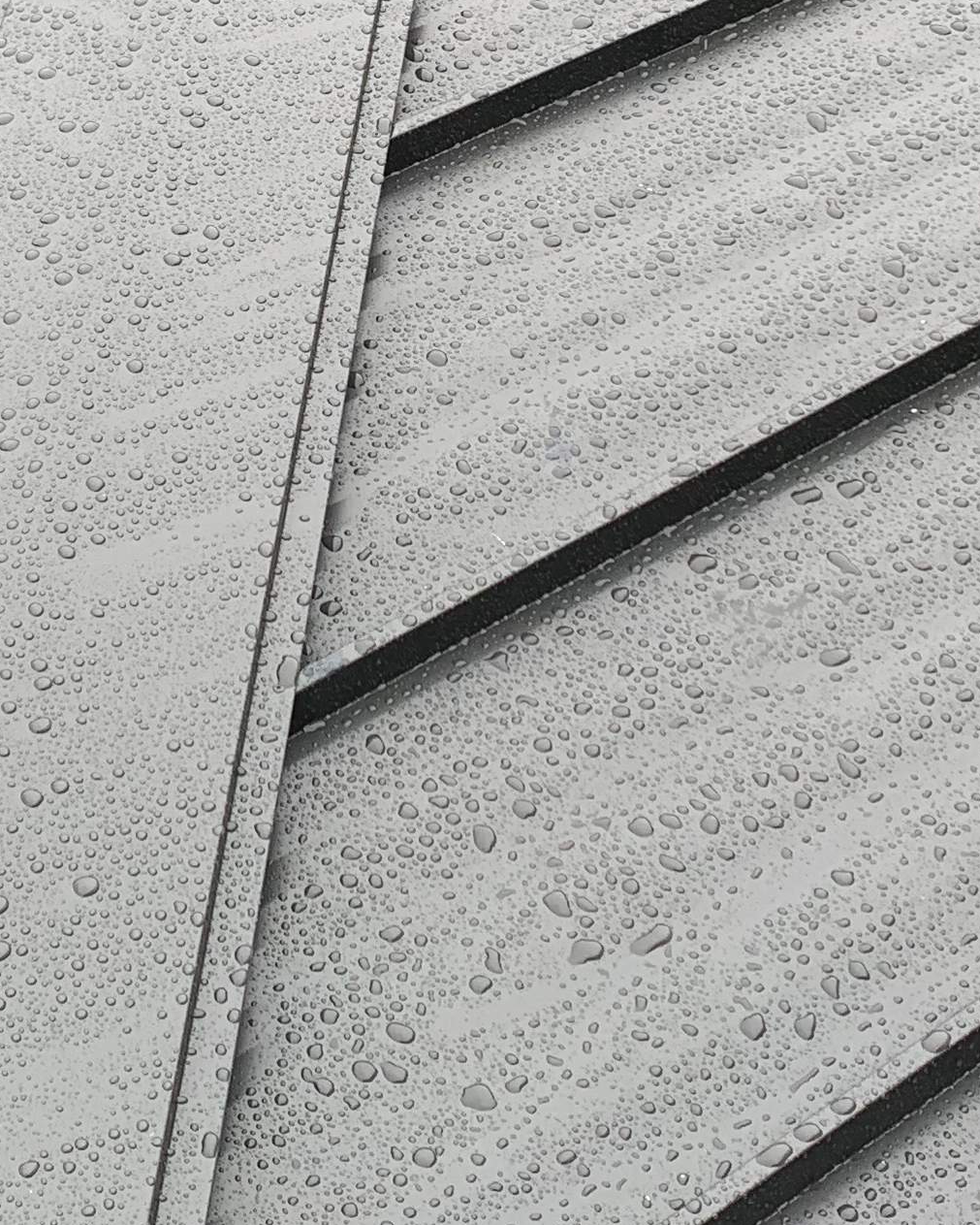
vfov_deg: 22.9
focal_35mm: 81
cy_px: 88
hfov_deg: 18.8
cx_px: 195
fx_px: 2936
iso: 25
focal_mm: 4.25
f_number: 1.8
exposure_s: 1/232
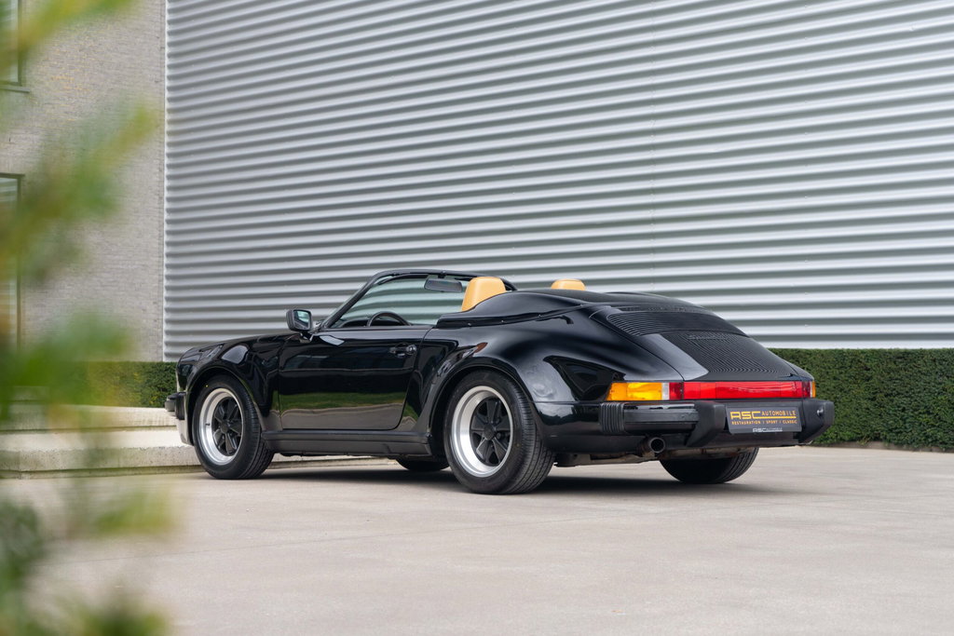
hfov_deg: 28.8
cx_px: 477
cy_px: 318
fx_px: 1855
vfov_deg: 19.5
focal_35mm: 70
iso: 64
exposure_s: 1/50
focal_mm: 70
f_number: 5.6
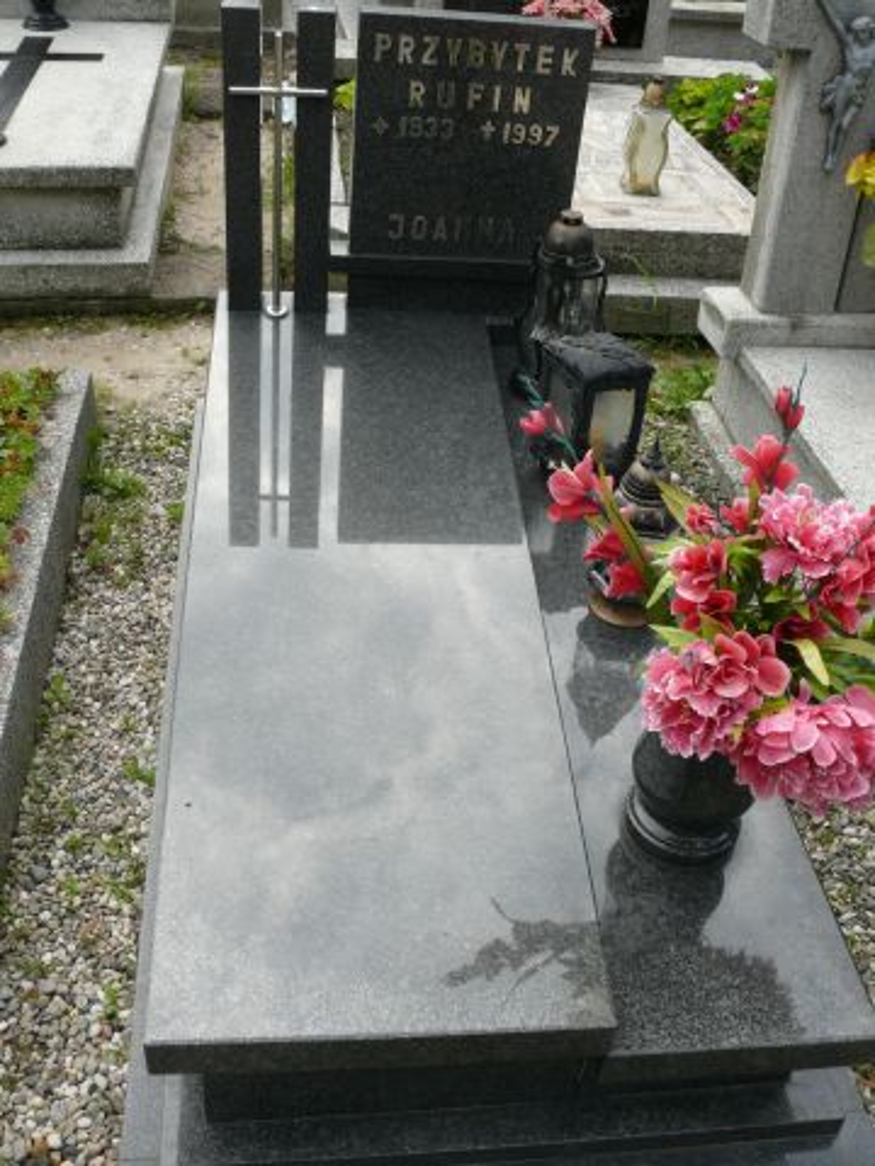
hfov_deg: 40.7
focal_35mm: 35
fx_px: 1180
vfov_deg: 52.6
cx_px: 438
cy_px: 583
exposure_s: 1/200
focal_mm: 7.4
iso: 100
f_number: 5
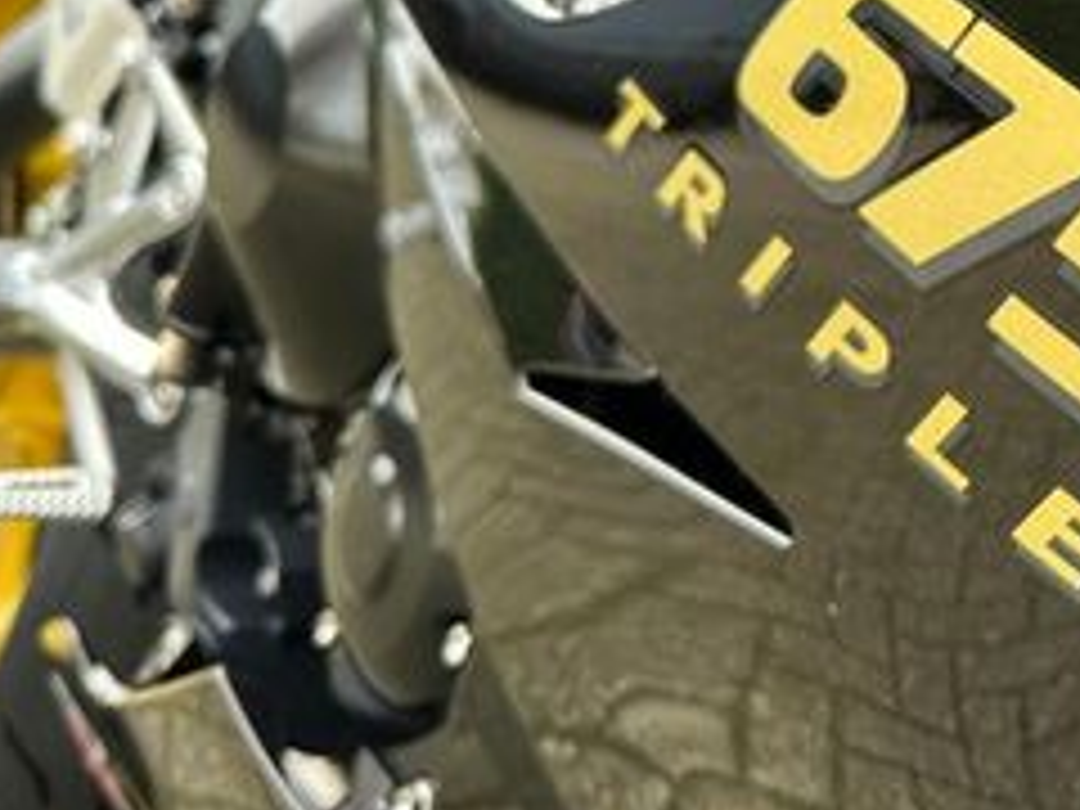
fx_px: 1997
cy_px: -81
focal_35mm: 64
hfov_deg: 27.0
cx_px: 1274
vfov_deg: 21.7
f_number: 1.78
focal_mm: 6.86
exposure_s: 1/132
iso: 64
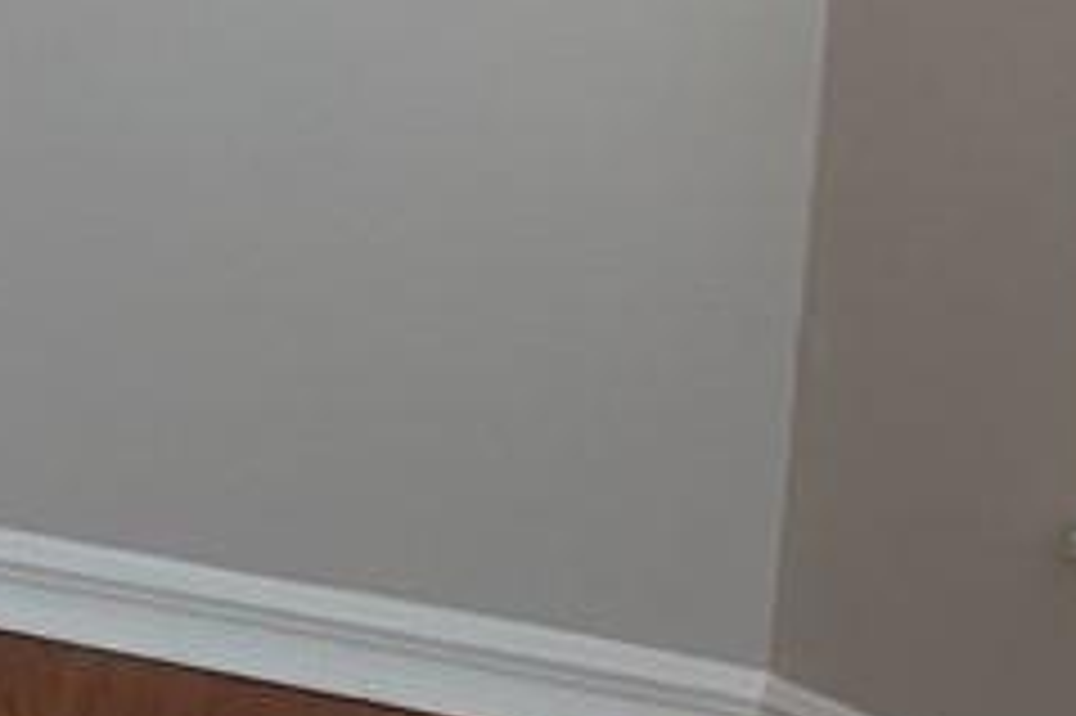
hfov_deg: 8.8
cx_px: -2404
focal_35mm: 181
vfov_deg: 7.3
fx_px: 5406
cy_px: -766
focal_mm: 5.7
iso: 50
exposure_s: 1/728
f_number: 1.5
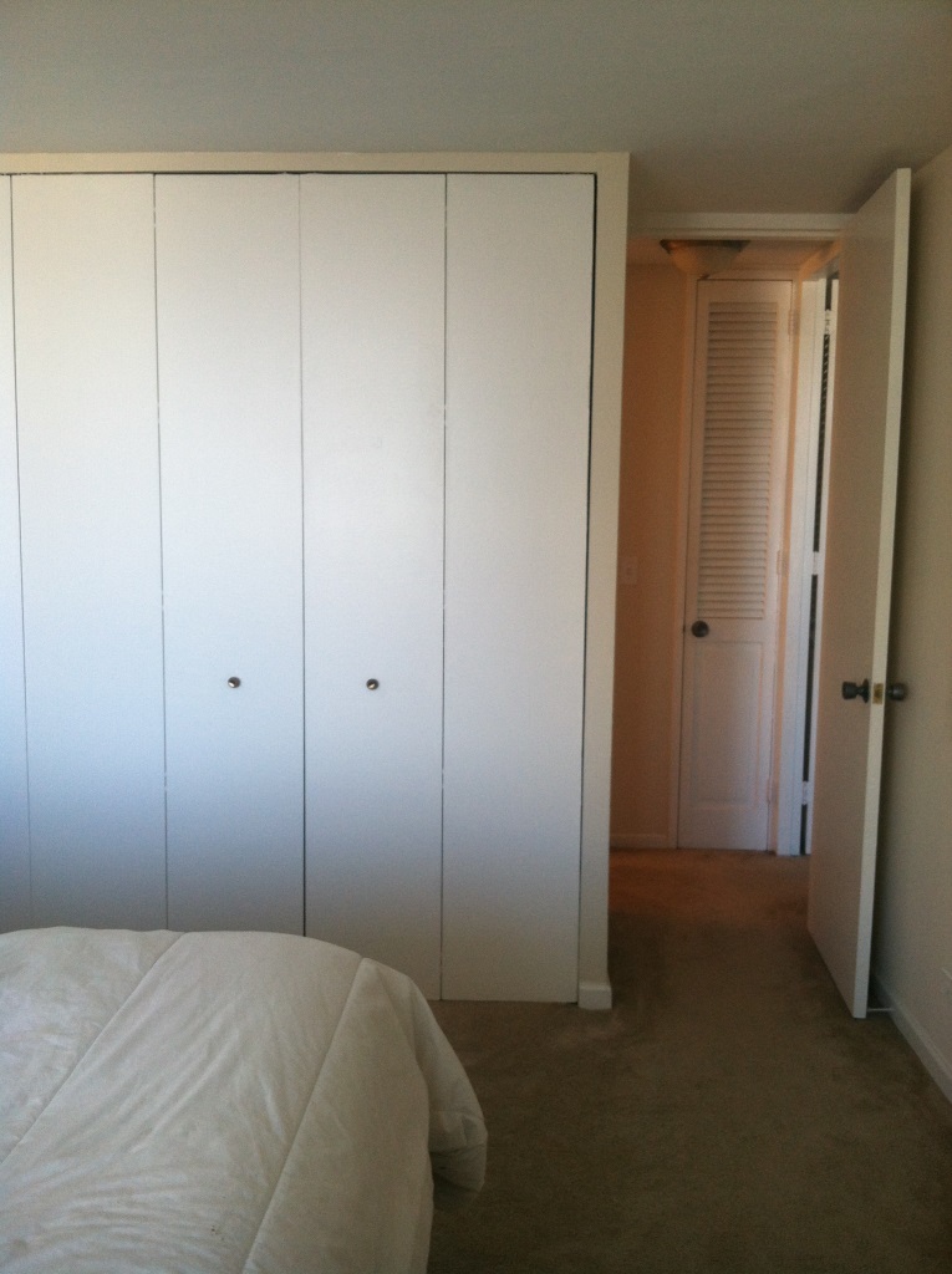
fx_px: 1287
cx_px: 476
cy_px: 637
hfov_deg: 40.6
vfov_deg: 52.7
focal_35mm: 35
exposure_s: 1/40
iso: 100
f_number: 2.8
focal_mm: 3.85
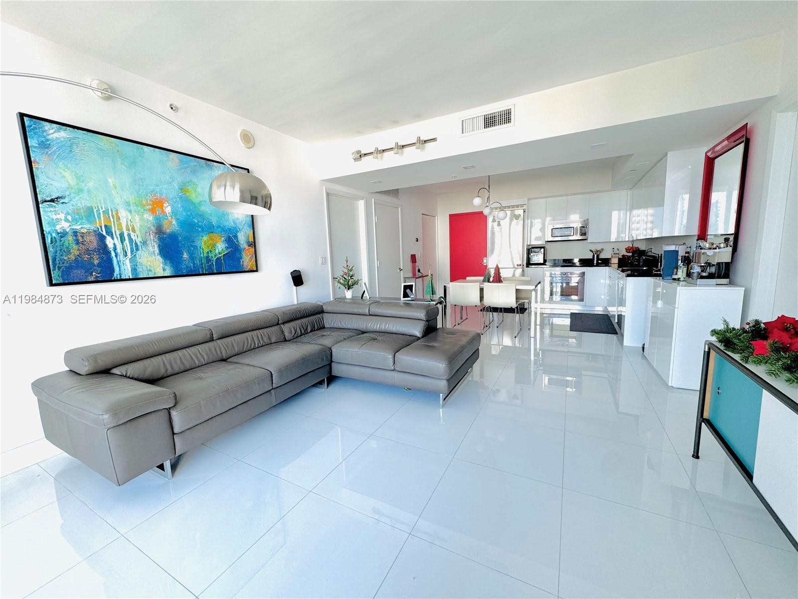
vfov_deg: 85.7
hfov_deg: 102.1
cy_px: 300
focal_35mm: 14
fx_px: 323
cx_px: 399
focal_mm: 2.22
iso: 80
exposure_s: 1/99
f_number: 2.2
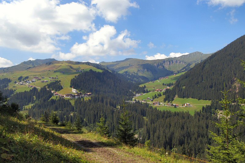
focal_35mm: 33
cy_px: 82
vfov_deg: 39.9
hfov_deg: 57.3
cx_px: 122
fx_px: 224
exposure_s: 1/350
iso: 100
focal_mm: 22
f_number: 6.7
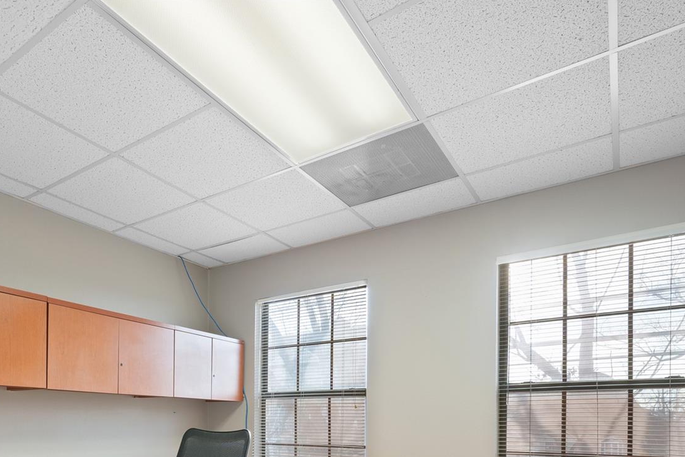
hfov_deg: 67.3
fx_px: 495
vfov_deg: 44.5
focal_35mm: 26
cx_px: 222
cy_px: 422
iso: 400
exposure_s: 1/4
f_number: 8
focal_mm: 14
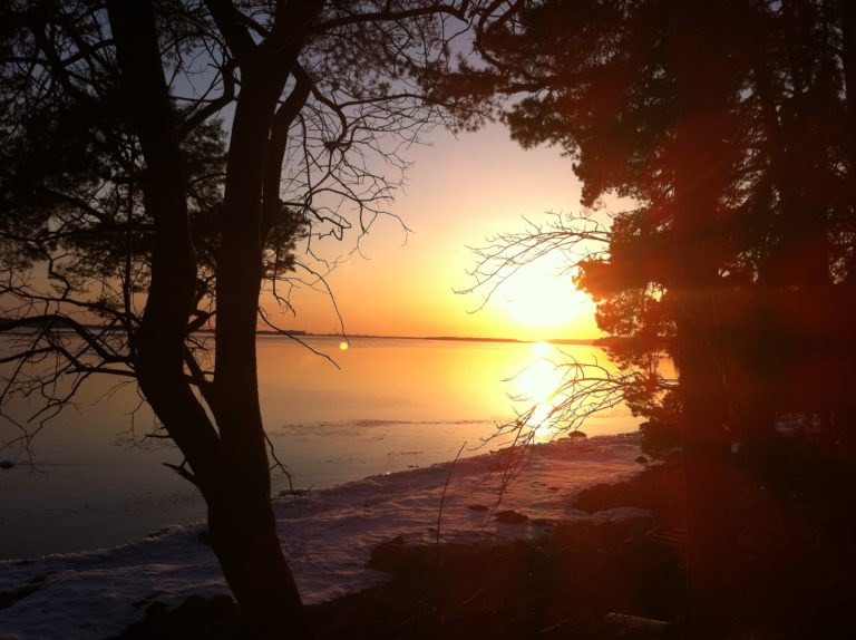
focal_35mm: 35
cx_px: 428
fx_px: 864
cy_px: 320
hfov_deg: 52.7
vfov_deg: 40.6
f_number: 2.8
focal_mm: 3.85
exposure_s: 1/1371
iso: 80
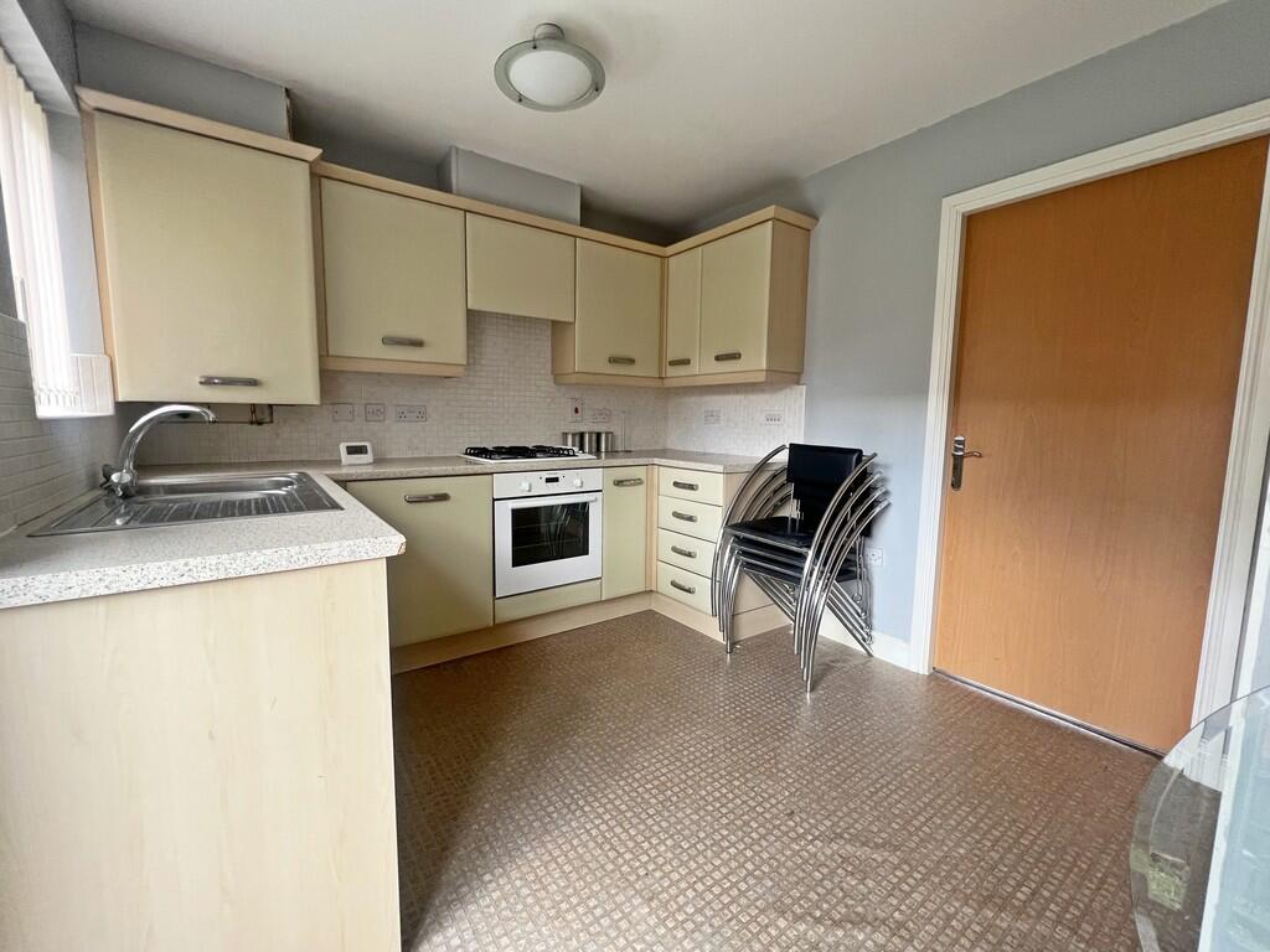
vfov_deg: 89.9
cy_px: 476
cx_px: 635
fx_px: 477
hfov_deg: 106.2
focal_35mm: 13
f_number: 1.8
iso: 125
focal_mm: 1.57
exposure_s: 1/99
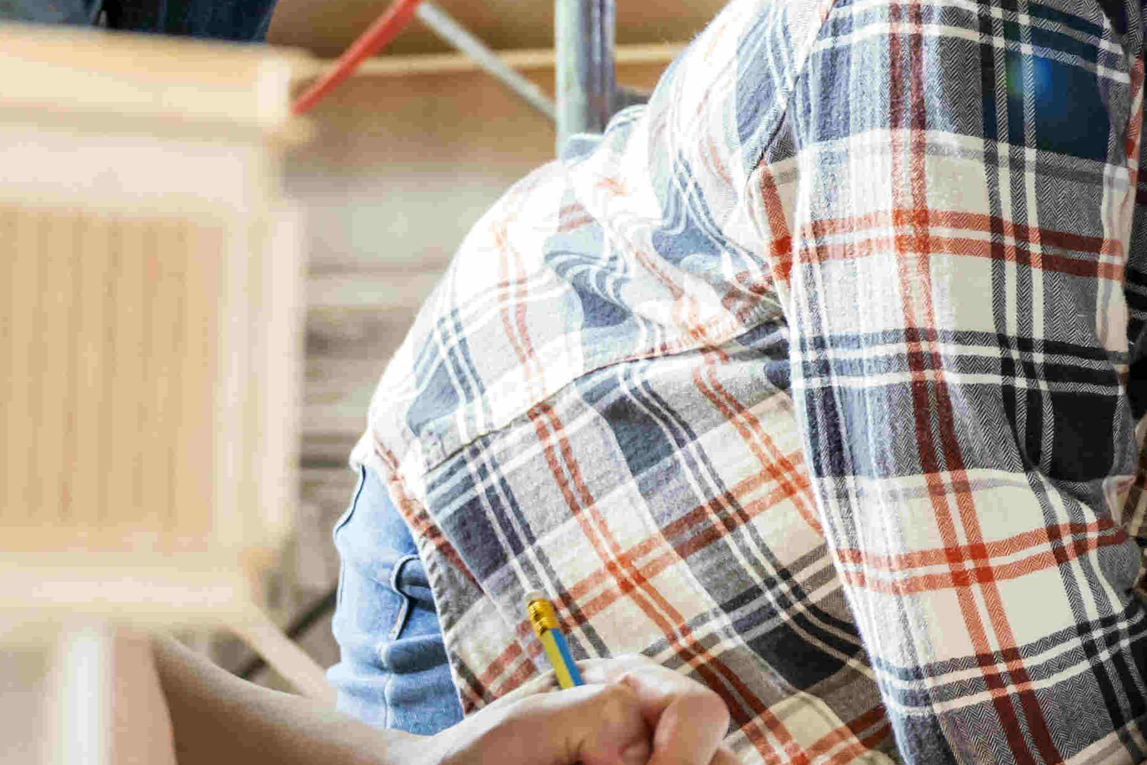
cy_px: -186
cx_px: 1738
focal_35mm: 130
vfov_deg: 10.4
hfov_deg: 14.6
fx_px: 4142
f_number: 4
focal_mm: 30
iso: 800
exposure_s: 1/200
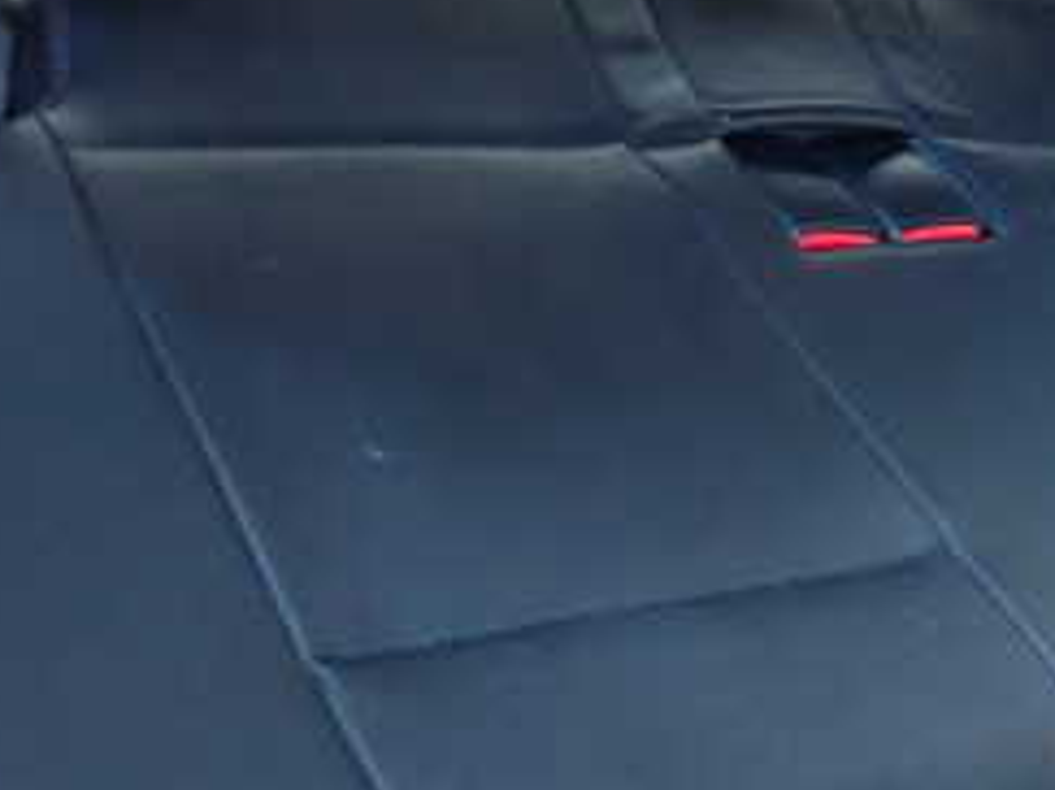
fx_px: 2254
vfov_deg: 19.8
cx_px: 886
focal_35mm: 74
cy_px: 525
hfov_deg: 25.7
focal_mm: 5.4
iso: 800
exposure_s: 1/20
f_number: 2.3
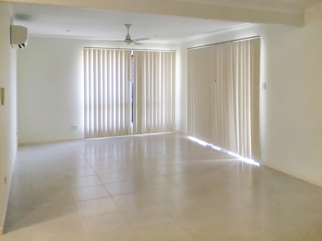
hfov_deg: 58.4
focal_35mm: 31
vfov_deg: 45.4
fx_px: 288
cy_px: 120
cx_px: 161
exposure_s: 1/33
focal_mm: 3.3
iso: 160
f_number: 2.4
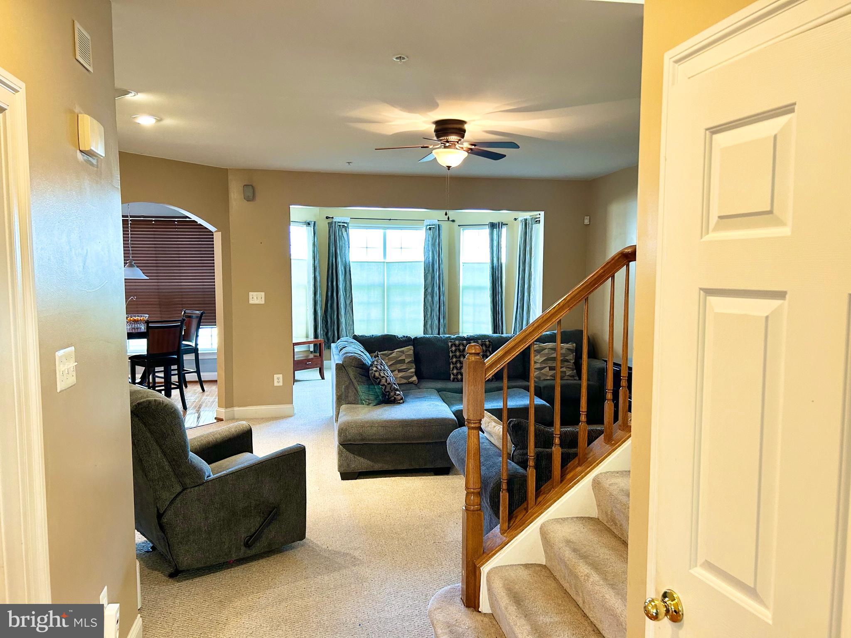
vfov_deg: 53.1
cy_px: 319
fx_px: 639
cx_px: 426
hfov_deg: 67.3
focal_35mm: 26
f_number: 1.5
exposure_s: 1/60
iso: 160
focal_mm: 5.7
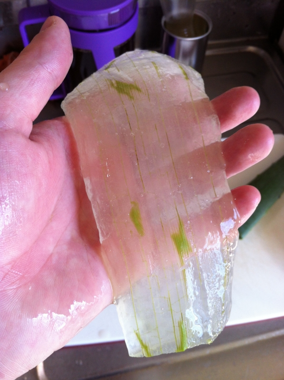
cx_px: 142
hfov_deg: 40.6
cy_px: 190
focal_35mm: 35
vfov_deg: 52.7
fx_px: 384
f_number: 2.8
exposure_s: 1/24
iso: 80
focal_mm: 3.85
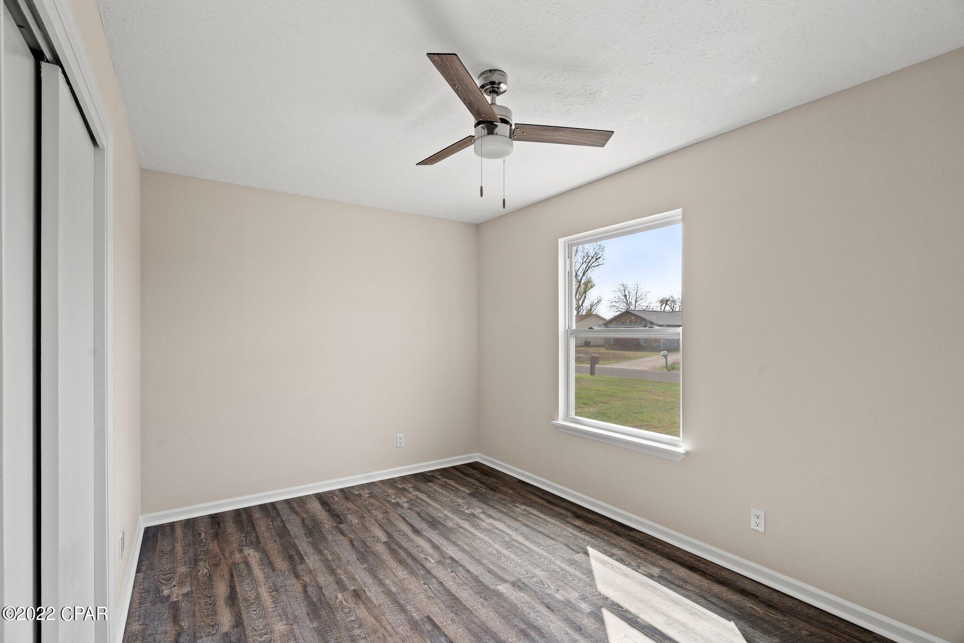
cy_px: 322
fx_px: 428
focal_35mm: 16
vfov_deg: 73.7
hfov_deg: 96.7
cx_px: 482
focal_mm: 16
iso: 640
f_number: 8
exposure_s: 1/8
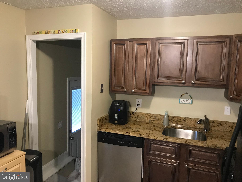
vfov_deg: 49.7
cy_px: 91
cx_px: 121
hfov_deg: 63.4
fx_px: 196
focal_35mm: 28
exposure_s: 1/15
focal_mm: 3.99
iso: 80
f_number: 1.8
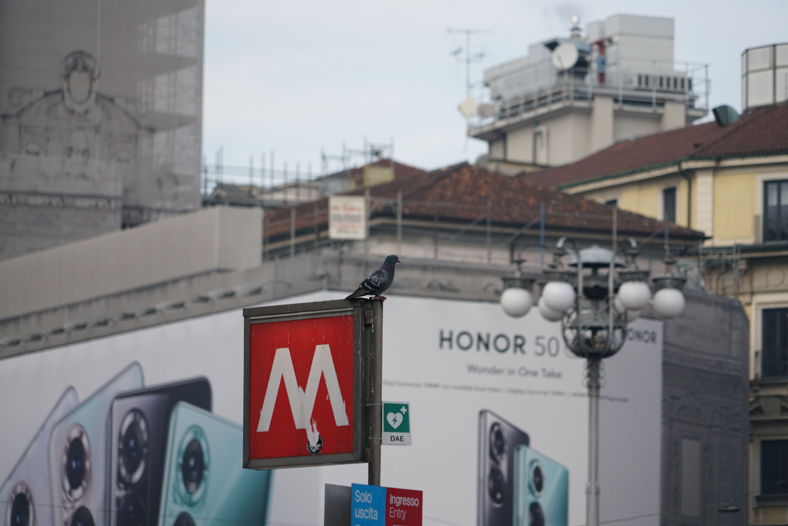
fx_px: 5254
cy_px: 263
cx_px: 394
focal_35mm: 240
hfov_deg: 8.6
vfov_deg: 5.7
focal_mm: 240
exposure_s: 1/2000
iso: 1250
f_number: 6.3
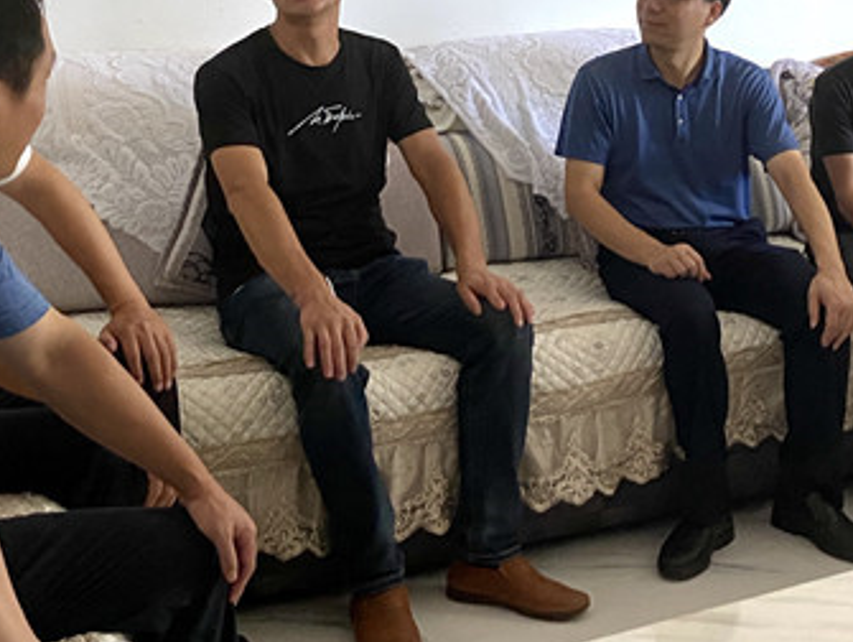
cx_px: 530
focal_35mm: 62
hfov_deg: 31.0
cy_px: 28
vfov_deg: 22.9
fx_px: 1529
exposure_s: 1/60
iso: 250
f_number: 1.8
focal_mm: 4.25
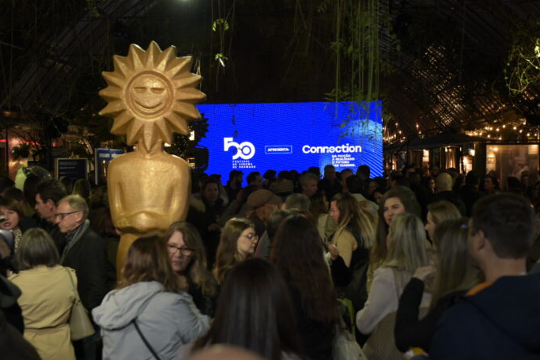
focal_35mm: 63
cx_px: 262
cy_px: 180
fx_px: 945
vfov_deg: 21.6
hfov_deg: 31.9
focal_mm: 56
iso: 1600
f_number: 4.5
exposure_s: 1/80
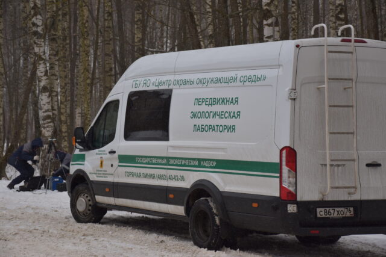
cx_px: 193
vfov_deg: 14.7
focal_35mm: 93
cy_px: 128
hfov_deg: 21.9
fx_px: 997
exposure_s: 1/500
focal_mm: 62
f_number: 5
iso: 280
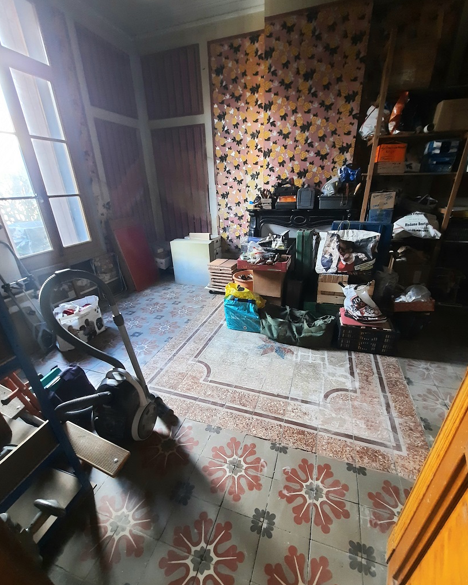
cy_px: 311
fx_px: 242
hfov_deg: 88.0
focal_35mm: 14
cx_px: 240
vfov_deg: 100.6
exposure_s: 1/20
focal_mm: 1.74
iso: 500
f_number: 2.2
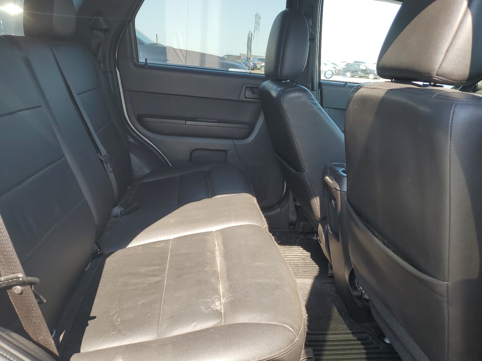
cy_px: 170
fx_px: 390
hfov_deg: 63.4
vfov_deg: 49.7
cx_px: 229
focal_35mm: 28
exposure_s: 1/400
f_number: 1.5
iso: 50
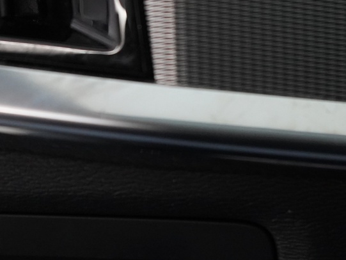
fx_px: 1440
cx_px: 37
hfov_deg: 13.6
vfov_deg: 10.2
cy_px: 308
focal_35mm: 144
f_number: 4.5
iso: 4000
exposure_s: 1/60
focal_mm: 50
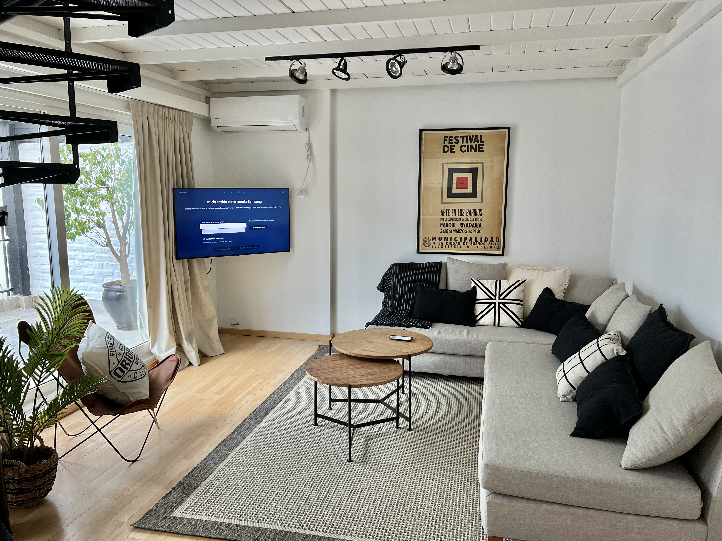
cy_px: 270
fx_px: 542
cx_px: 361
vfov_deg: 53.1
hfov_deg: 67.3
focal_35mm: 26
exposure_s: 1/121
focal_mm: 5.7
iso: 100
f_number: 1.5
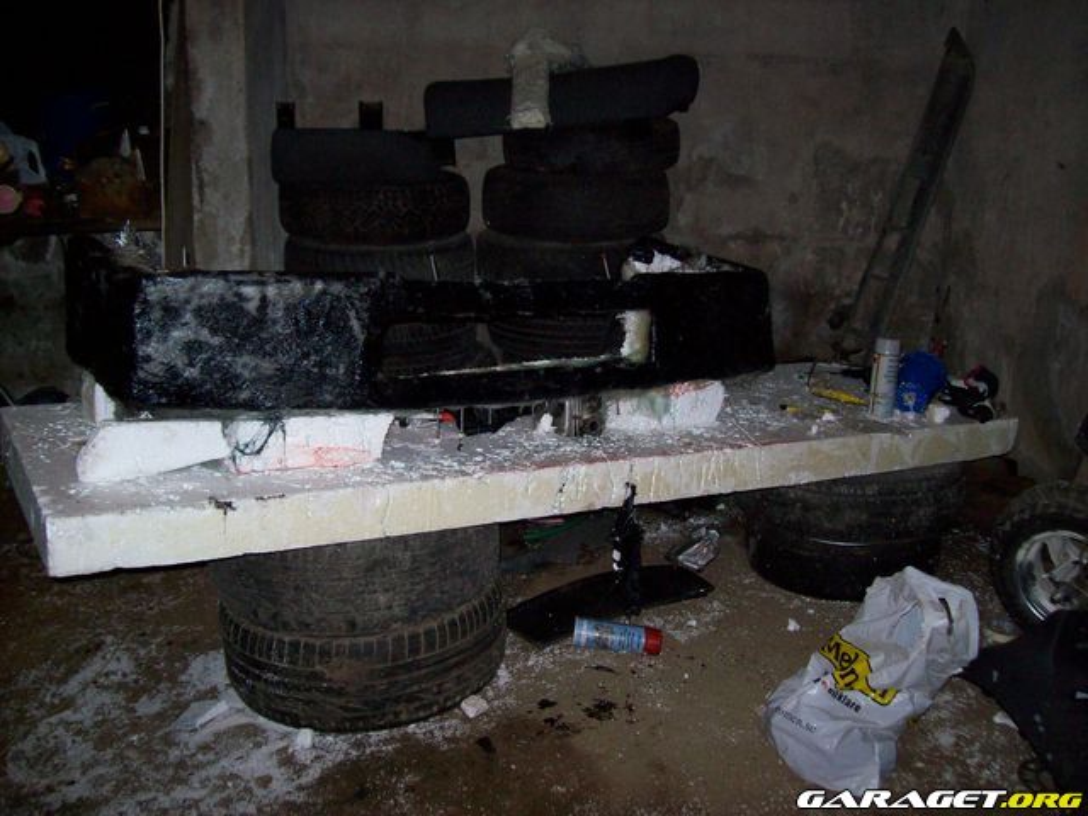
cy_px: 408
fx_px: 1131
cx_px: 544
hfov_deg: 51.4
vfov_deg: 39.7
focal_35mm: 36
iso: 200
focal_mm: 6
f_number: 2.7
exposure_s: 1/64
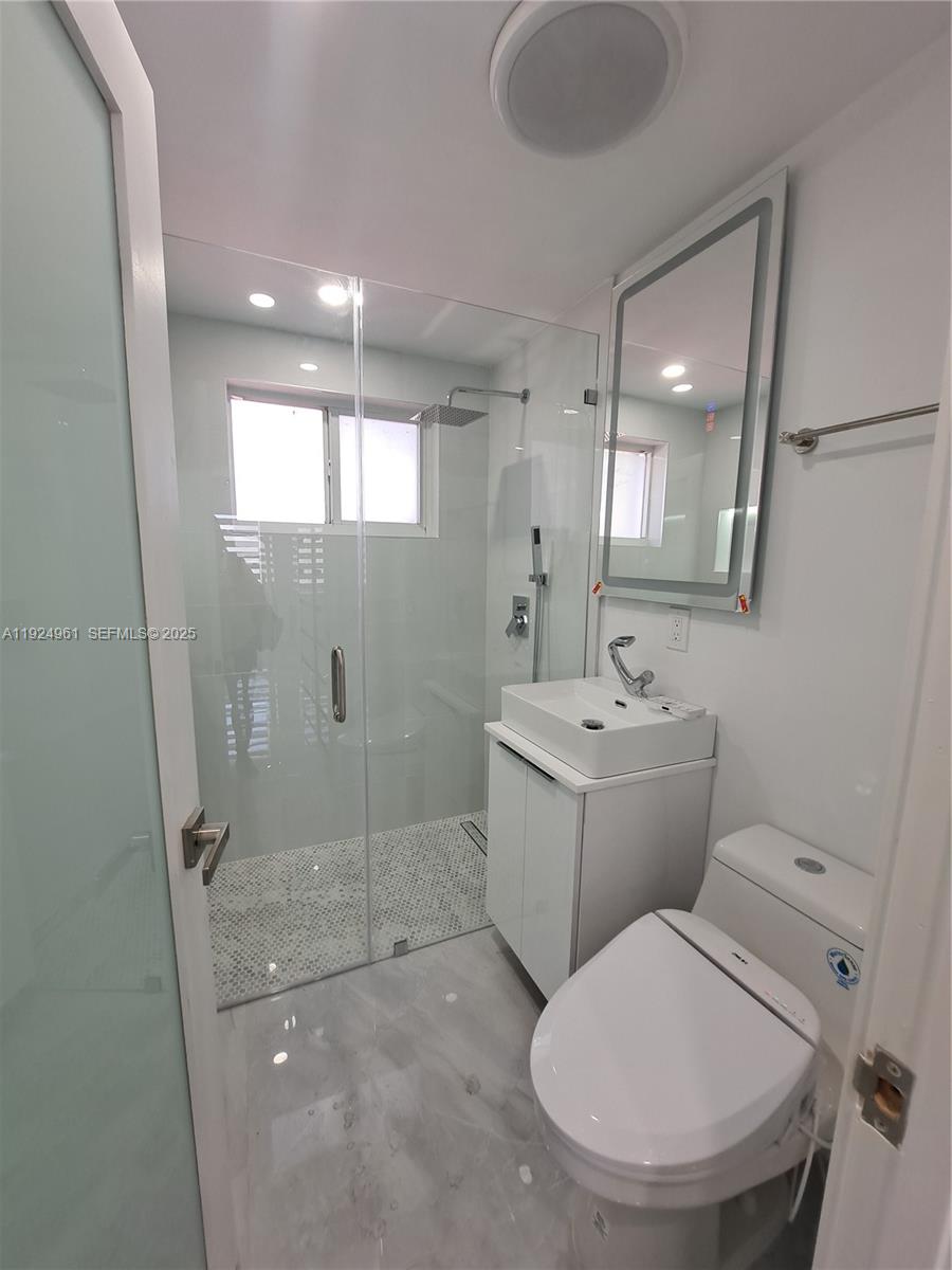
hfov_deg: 89.9
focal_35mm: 13
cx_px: 476
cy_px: 635
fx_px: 477
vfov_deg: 106.2
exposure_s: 1/40
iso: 50
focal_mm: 1.74
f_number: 2.2
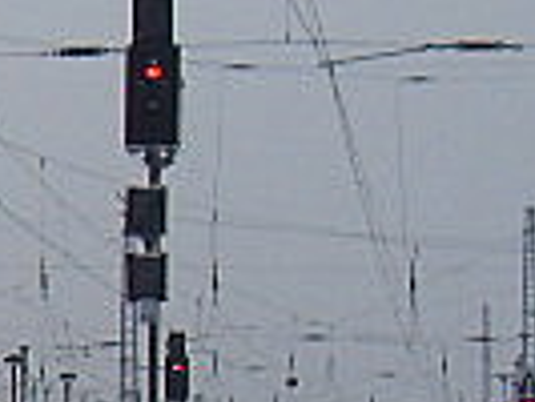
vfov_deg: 5.7
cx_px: -861
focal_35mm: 261
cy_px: 511
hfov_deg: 7.0
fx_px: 4037
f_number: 7
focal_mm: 6.3
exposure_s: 1/125
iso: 80
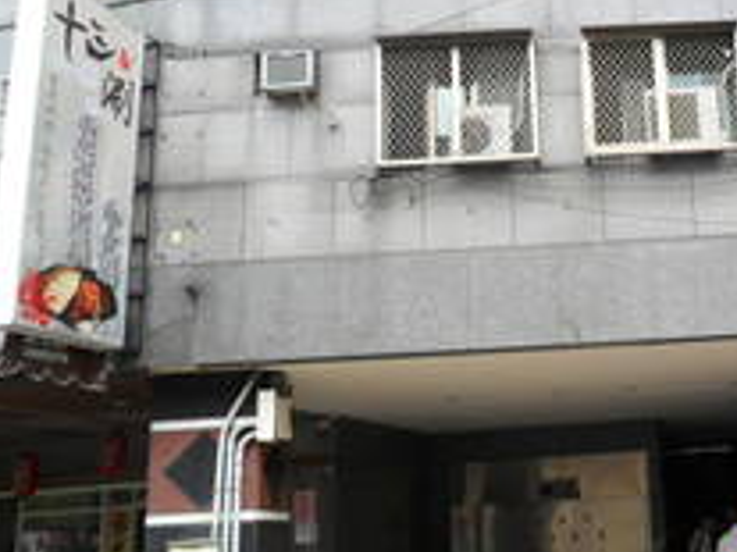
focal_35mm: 47
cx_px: 623
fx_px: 1000
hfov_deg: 38.4
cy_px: 264
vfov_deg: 30.8
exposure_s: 1/250
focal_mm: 4.9
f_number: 3.5
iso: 100
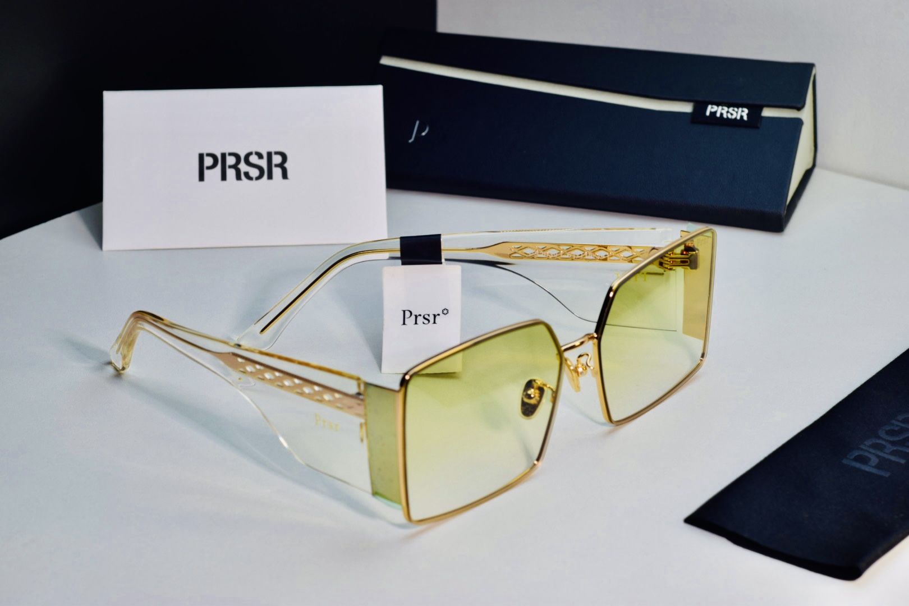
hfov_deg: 27.0
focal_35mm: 75
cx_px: 454
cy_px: 303
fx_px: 1894
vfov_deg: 18.2
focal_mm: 50
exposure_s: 1/100
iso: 125
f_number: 7.1
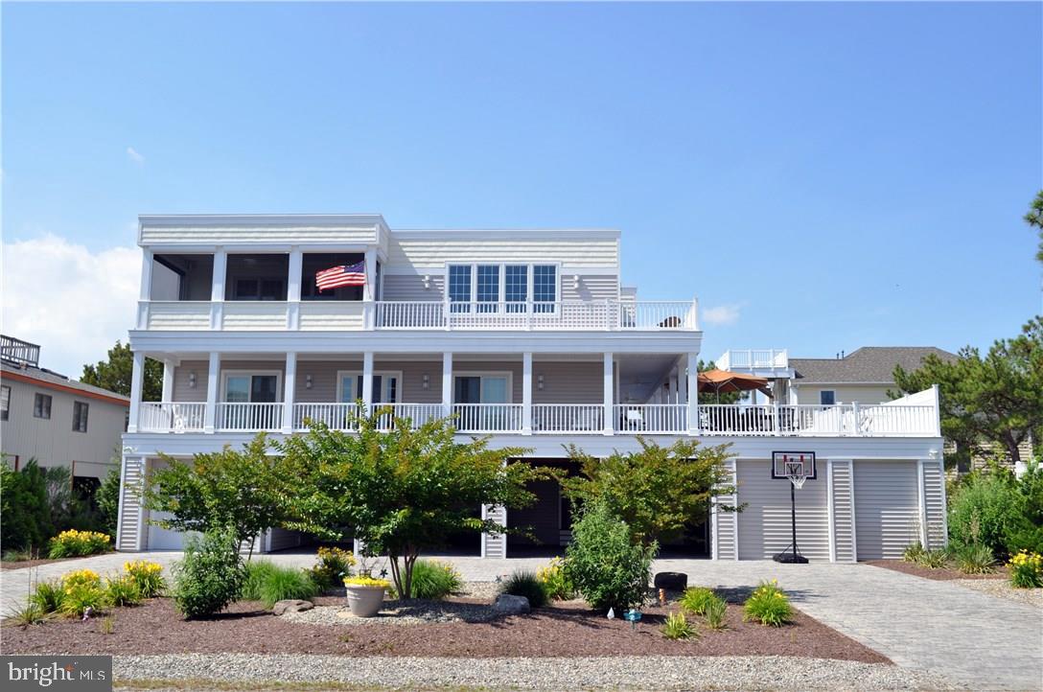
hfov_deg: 57.3
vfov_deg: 39.9
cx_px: 522
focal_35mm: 33
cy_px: 346
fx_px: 955
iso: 200
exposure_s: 1/400
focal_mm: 22
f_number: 10
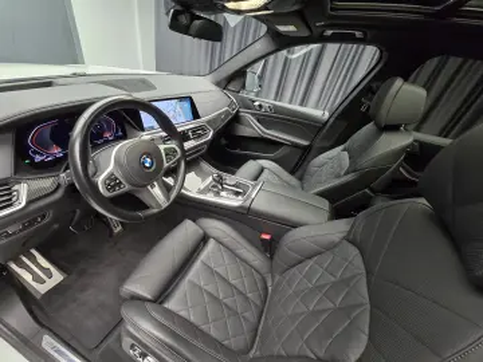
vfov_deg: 89.9
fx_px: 181
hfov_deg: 106.2
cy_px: 181
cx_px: 242
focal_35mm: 13
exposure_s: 1/51
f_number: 2.2
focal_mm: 2.2
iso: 500
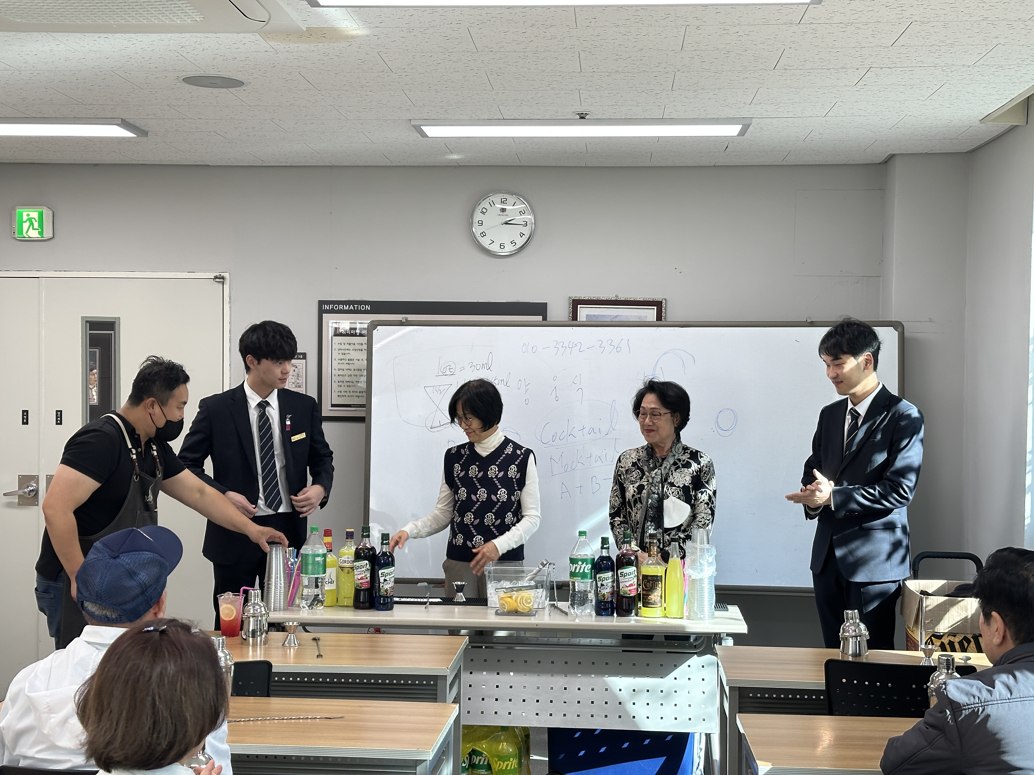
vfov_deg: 30.3
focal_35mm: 48
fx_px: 1434
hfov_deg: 39.7
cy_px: 388
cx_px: 517
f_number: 1.78
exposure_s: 1/120
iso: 80
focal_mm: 6.86
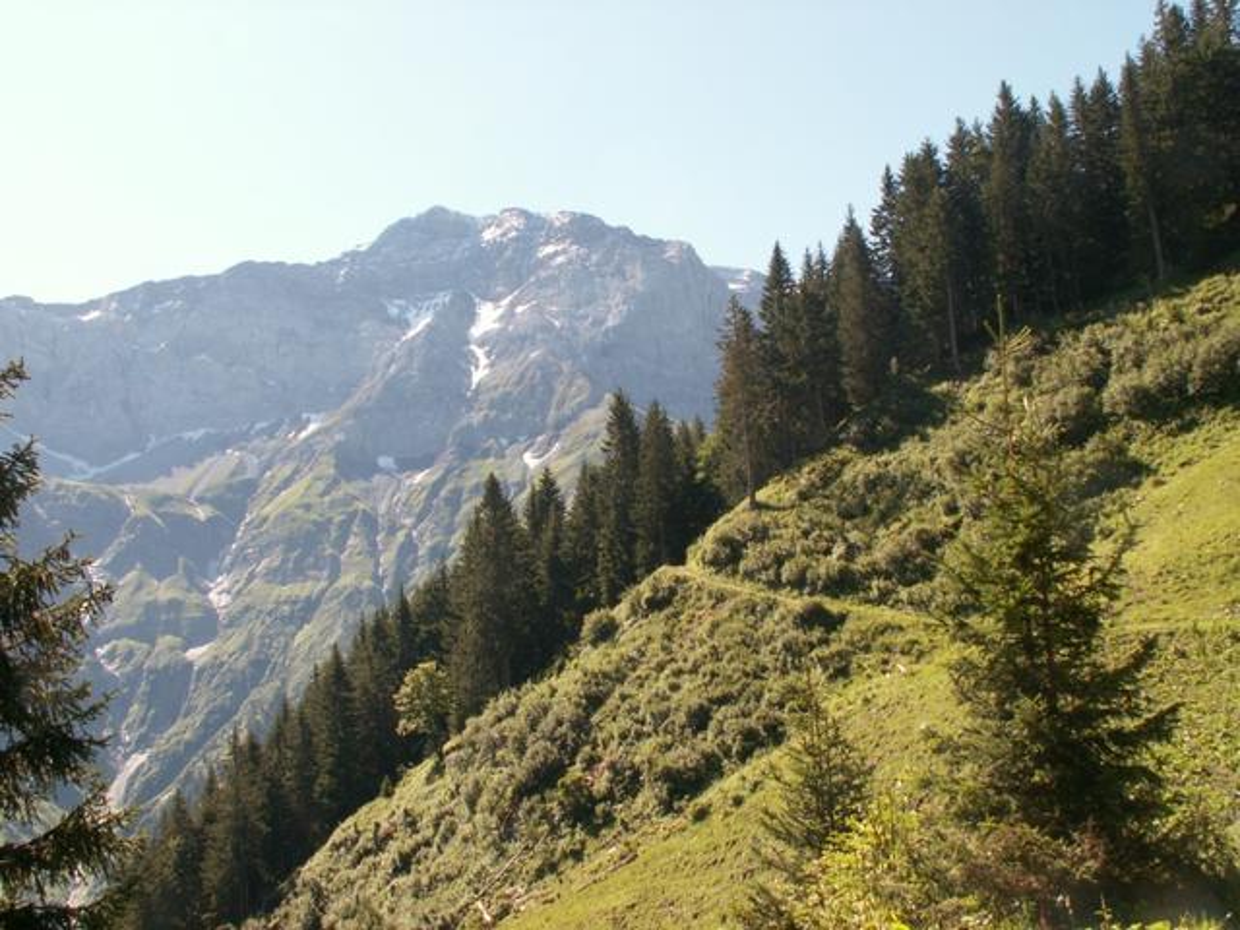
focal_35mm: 35
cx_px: 620
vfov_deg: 40.7
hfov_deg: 52.6
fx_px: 1254
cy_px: 465
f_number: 5
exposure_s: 1/125
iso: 50
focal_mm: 5.86
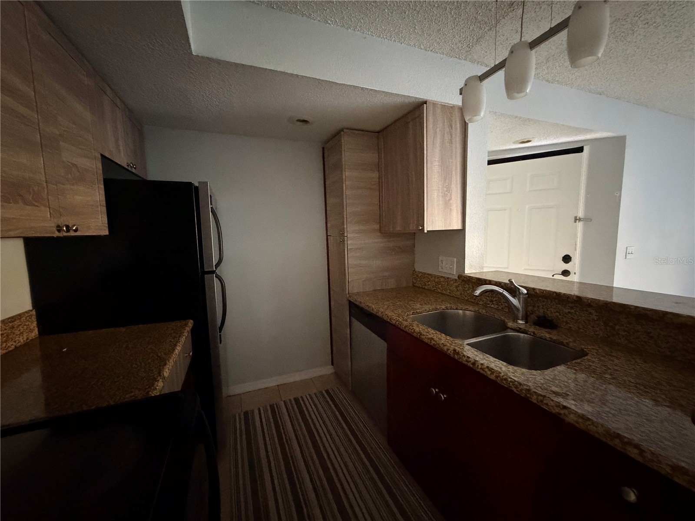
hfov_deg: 102.1
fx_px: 281
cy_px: 260
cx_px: 348
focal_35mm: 14
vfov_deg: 85.7
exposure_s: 1/30
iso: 1600
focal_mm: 2.22
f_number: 2.2
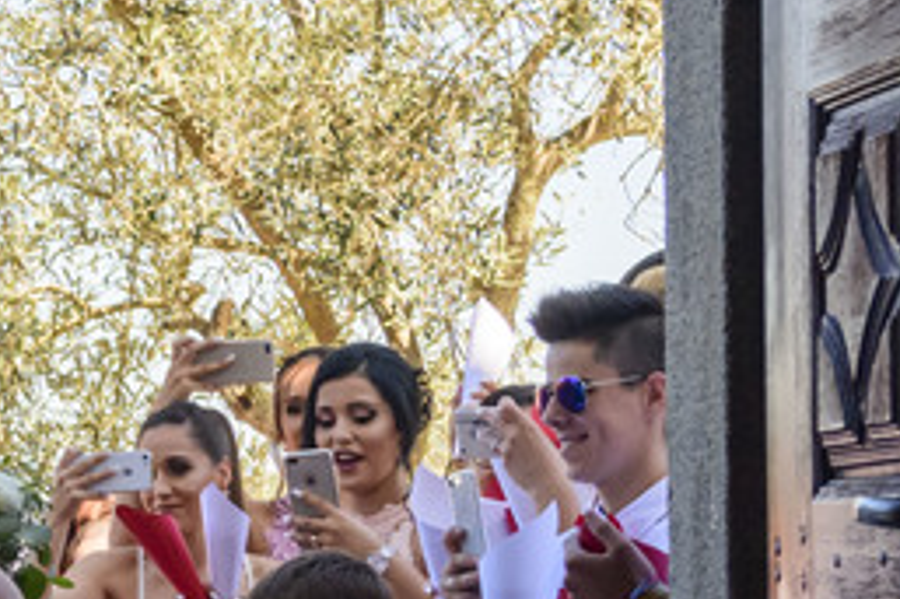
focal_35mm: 196
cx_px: -641
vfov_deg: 6.9
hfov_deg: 10.0
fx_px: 4897
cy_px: 757
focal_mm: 42
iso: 640
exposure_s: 1/1000
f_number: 6.3
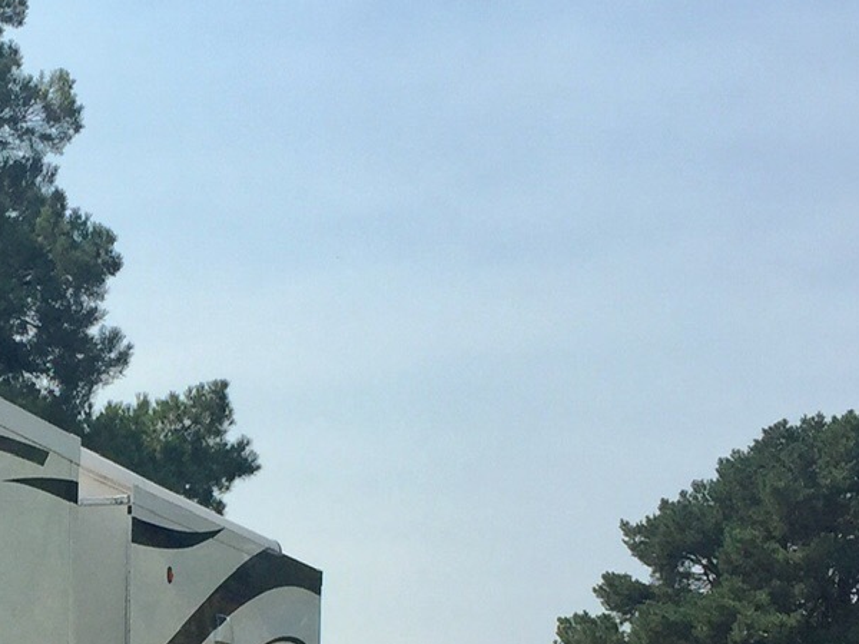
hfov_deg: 19.1
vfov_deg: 14.4
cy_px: 813
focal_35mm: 99
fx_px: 2457
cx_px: -72
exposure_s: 1/2825
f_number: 2.2
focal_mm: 4.15
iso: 32
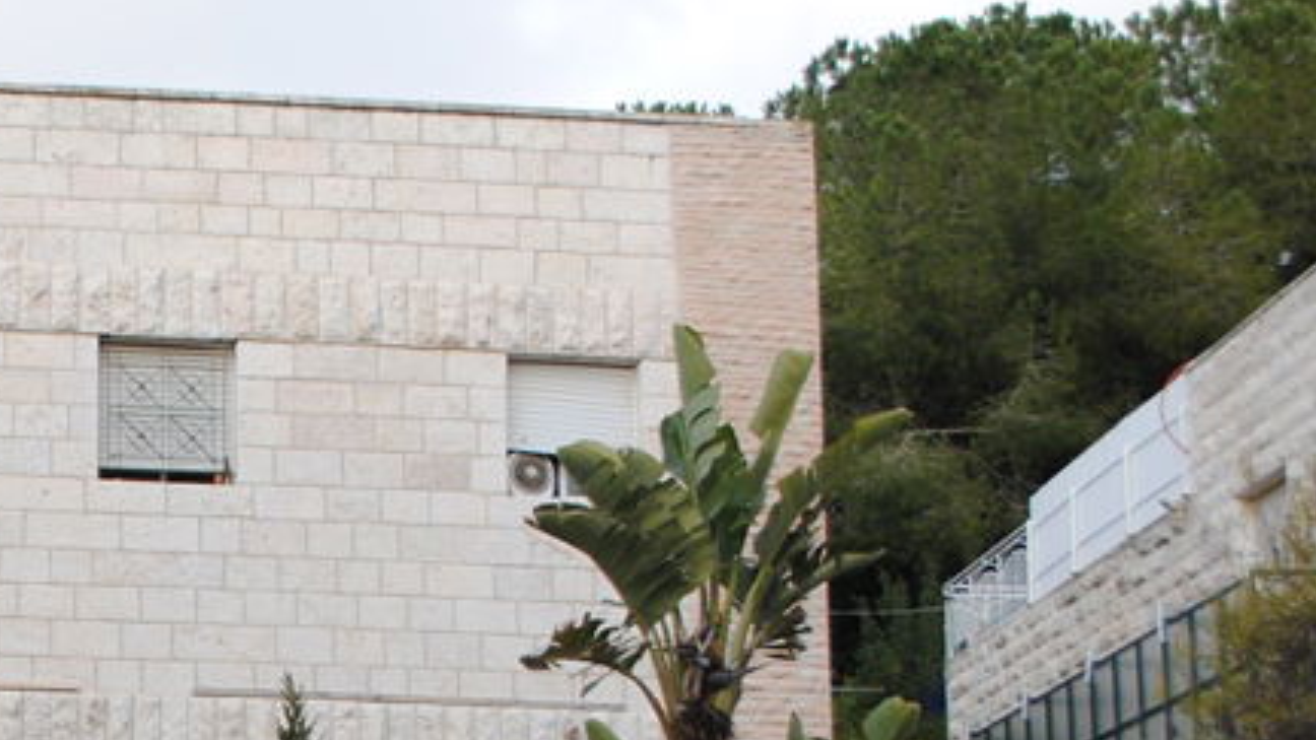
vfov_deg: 14.3
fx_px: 2861
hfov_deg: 24.3
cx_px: -94
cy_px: 863
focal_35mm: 82
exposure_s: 1/200
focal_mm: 22
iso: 100
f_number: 4.5
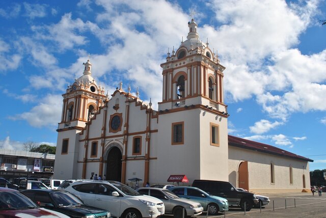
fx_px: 299
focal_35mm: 33
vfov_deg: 40.0
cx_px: 163
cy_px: 109
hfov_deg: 57.2
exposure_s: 1/250
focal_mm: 22
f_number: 10
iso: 100
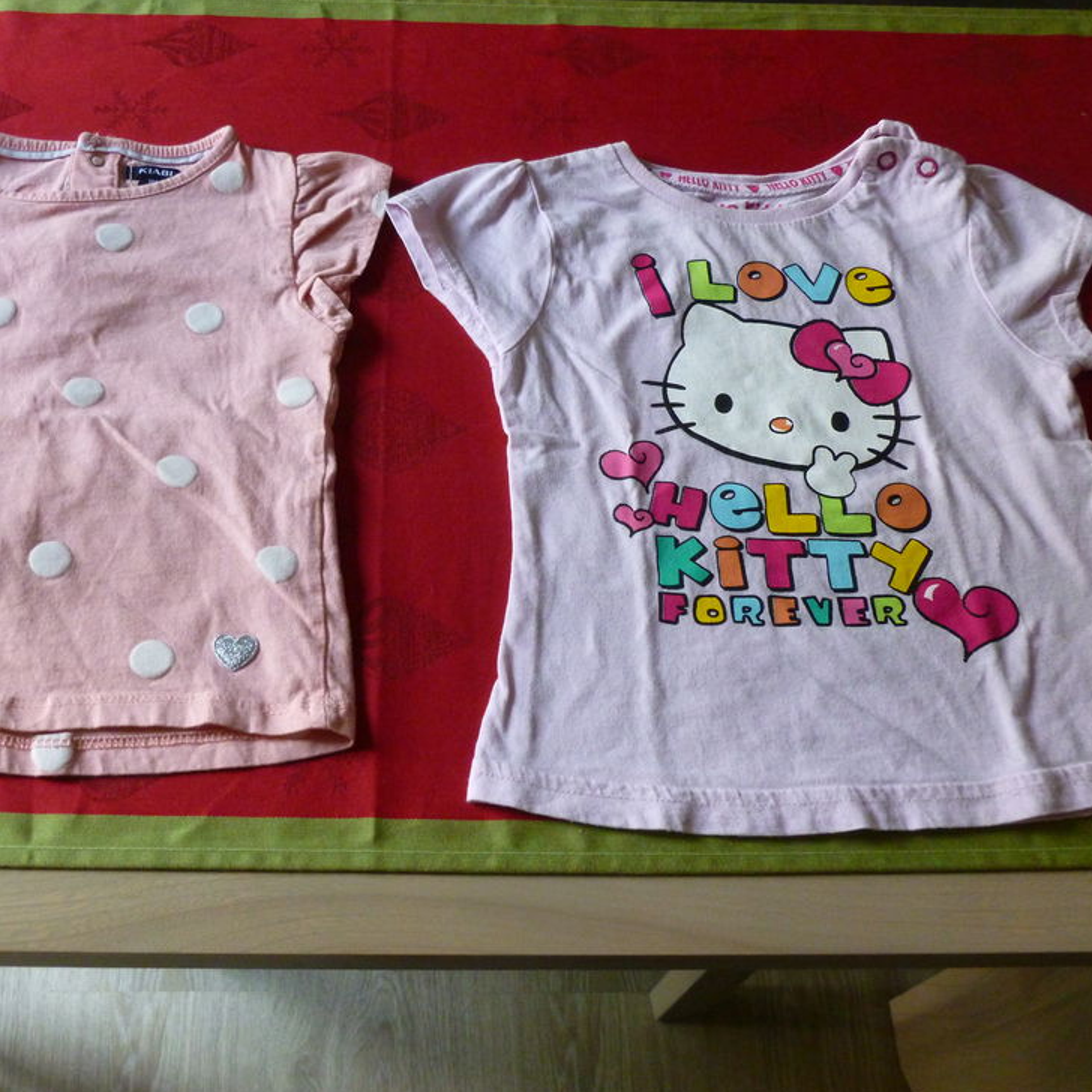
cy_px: 546
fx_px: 1213
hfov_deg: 48.2
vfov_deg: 48.5
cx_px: 436
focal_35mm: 34
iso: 400
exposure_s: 1/40
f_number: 3.3
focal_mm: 5
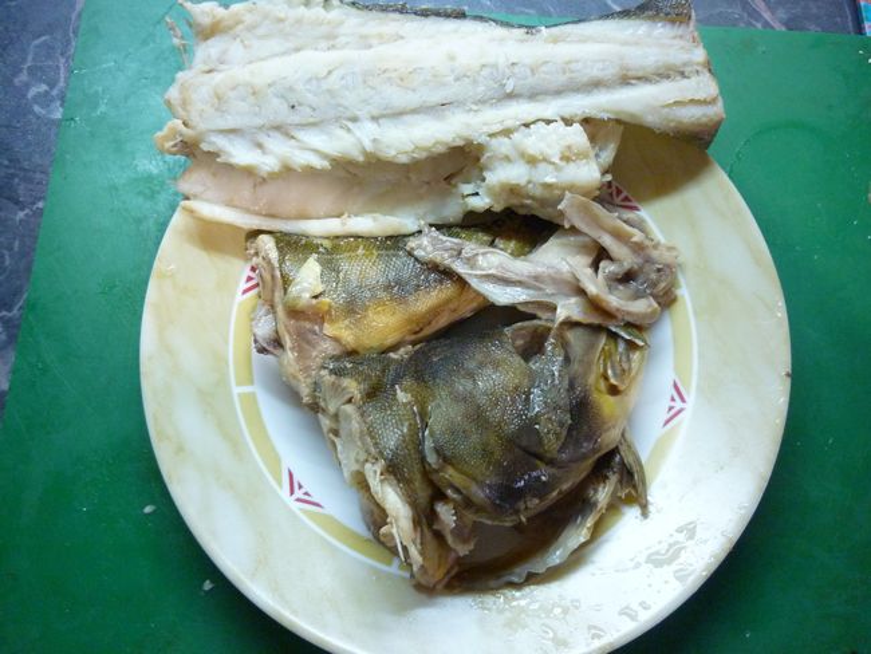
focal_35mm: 33
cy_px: 327
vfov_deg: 43.0
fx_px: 831
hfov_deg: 55.3
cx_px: 436
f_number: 2.8
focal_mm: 5.5
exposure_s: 1/20
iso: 400
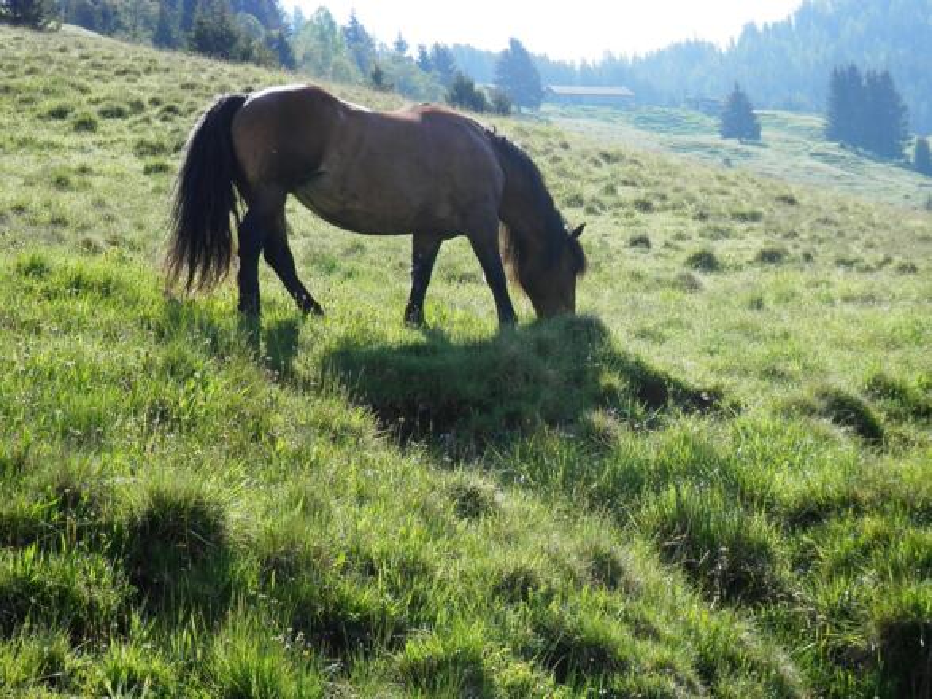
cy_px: 350
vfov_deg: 16.8
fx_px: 2369
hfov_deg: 22.3
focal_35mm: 88
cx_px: 466
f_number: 4.8
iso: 80
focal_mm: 15.8
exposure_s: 1/200
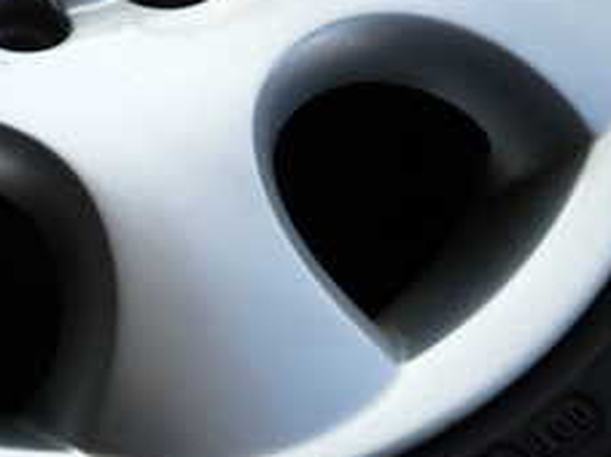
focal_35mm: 66
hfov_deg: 27.9
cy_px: 70
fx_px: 1164
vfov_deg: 21.9
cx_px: 24
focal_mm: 4.5
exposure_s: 1/500
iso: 100
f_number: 2.8
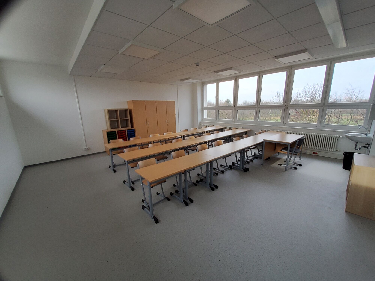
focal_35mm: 13
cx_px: 188
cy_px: 140
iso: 50
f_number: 2.2
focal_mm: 1.13
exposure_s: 1/100
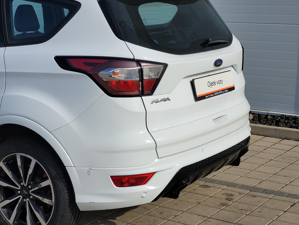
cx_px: 150
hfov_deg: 25.7
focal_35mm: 76
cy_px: 112
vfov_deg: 19.4
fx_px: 656
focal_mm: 7.12
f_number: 2.4
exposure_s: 1/1395
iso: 25
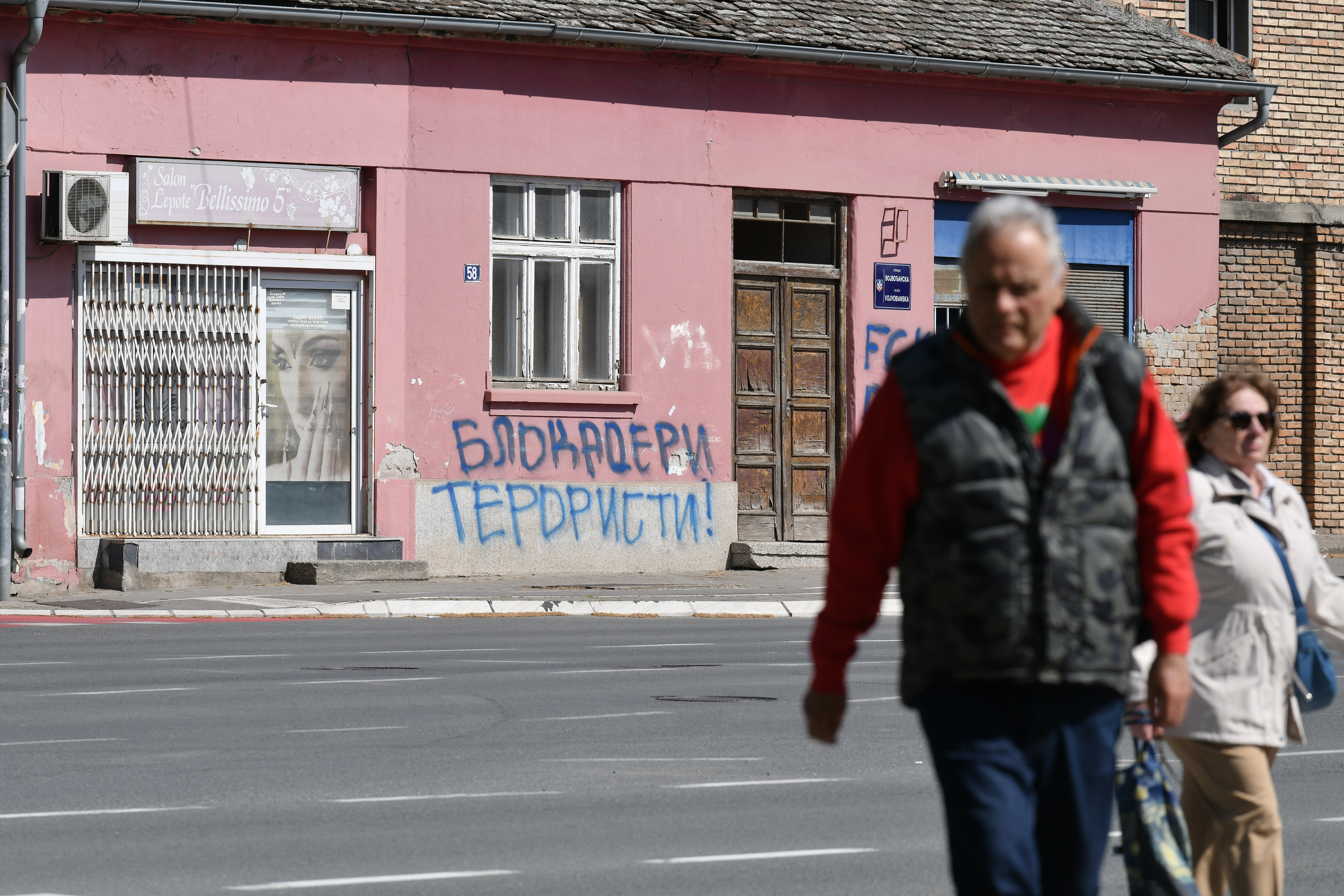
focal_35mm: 200
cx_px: 672
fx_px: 7466
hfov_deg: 10.3
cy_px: 448
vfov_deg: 6.9
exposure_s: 1/1250
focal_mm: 200
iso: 250
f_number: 8
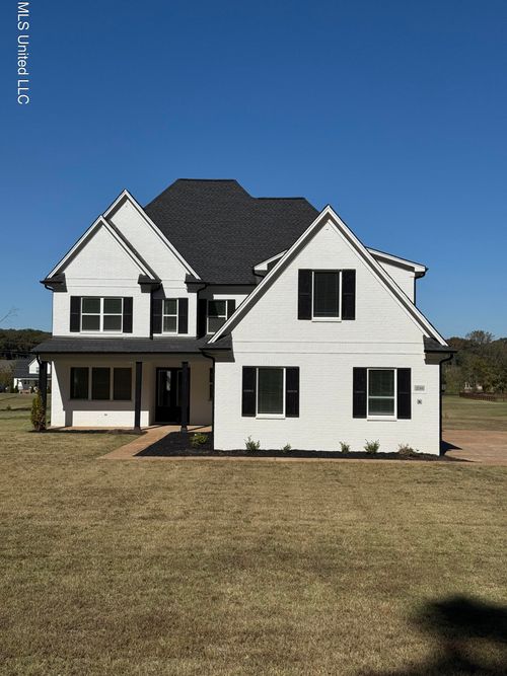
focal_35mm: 48
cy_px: 338
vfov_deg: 39.7
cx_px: 254
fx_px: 938
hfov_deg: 30.3
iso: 64
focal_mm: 6.76
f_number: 1.78
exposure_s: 1/12500
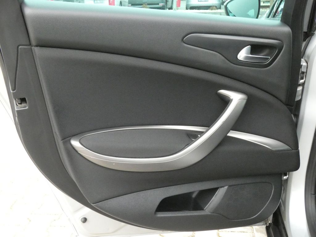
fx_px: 374
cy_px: 118
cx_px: 158
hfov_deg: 45.8
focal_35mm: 41
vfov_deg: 35.1
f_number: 5
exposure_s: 1/80
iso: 1600
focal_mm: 7.3
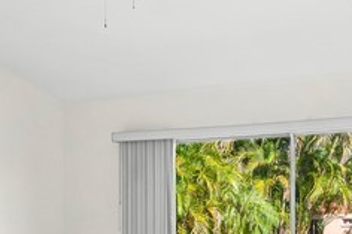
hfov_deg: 23.7
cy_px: 241
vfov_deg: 16.1
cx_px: 25
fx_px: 811
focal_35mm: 83
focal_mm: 18
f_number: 10
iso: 320
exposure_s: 1/15
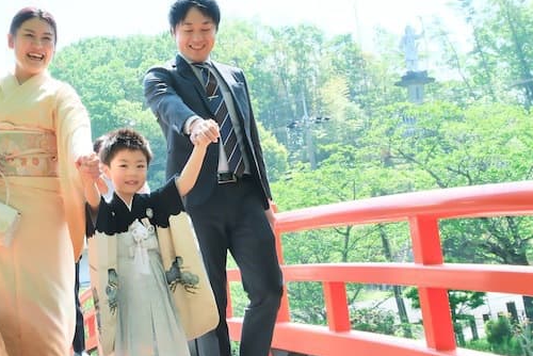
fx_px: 1067
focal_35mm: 72
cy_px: 100
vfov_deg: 18.9
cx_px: 44
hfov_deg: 27.0
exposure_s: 1/250
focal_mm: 24
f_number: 8
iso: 800
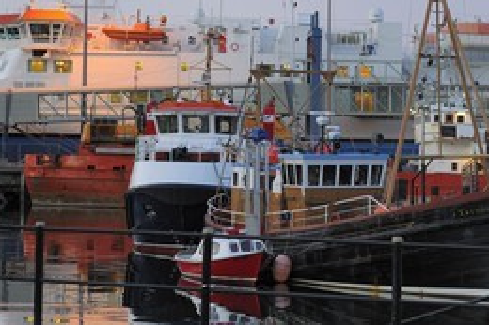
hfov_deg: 18.1
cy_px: 141
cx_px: 237
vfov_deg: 12.1
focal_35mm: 113
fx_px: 1534
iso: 400
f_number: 3.5
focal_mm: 70
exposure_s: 1/60
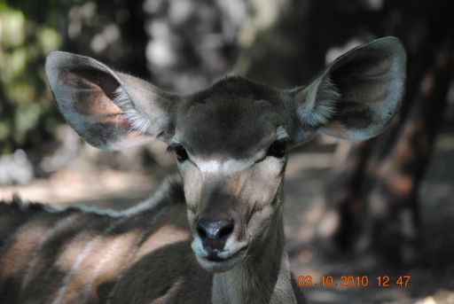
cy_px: 152
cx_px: 227
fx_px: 2273
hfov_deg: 11.4
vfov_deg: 7.7
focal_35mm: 180
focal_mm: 120
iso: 800
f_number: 4.8
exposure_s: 1/400
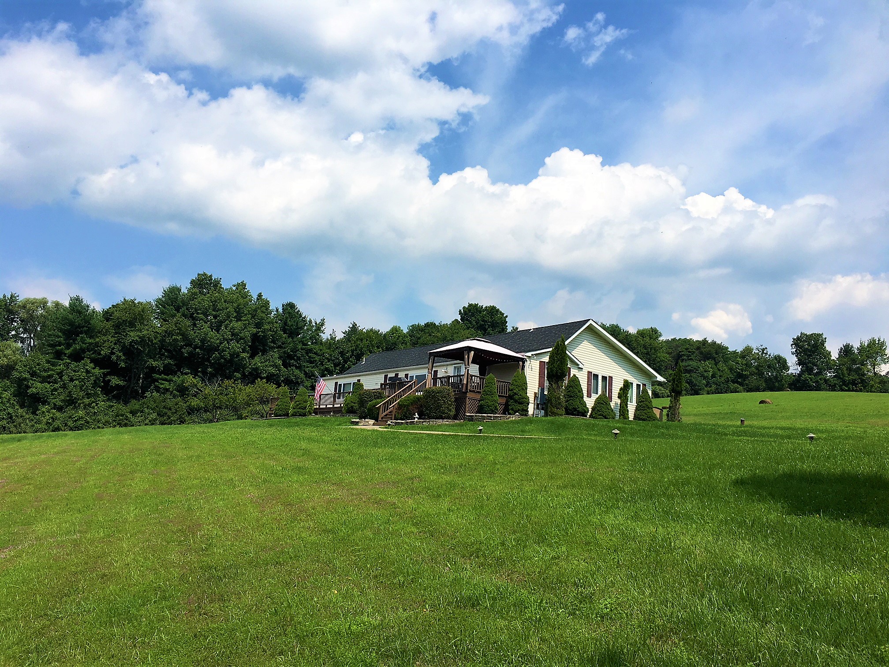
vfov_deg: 48.2
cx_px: 444
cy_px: 334
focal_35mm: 29
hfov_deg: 61.7
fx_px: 745
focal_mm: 4.15
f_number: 2.2
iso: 25
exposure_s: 1/2331
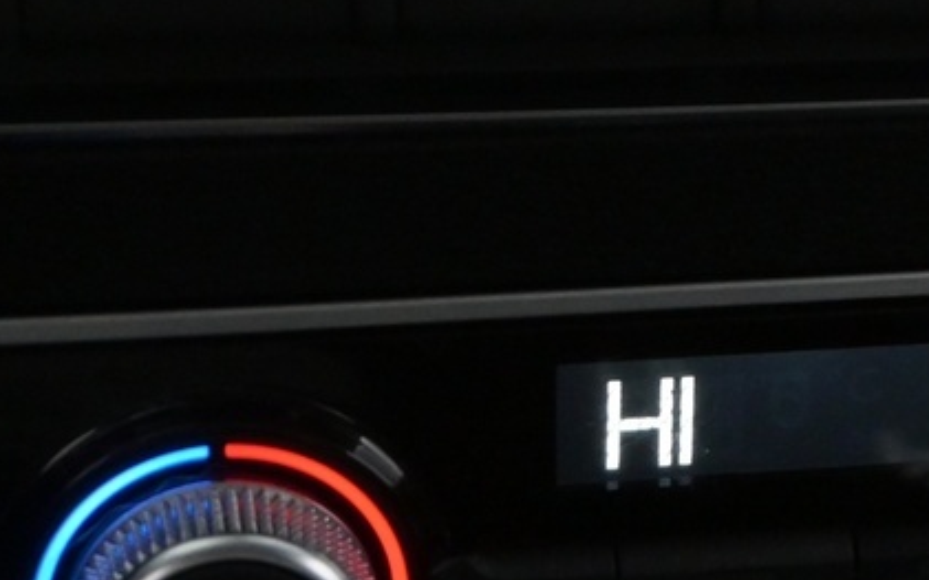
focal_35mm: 153
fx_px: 3873
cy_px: 260
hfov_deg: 13.3
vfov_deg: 8.6
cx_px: 1090
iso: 2500
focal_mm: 26
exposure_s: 1/80
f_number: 4.5
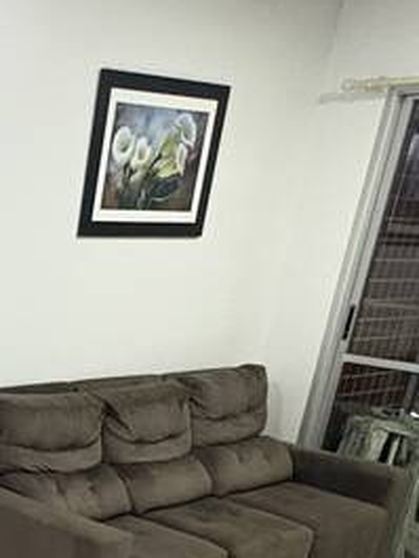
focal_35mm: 57
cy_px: 590
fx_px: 919
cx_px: -208
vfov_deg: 30.7
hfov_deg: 21.5
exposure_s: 1/40
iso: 1000
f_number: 2.2
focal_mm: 2.22
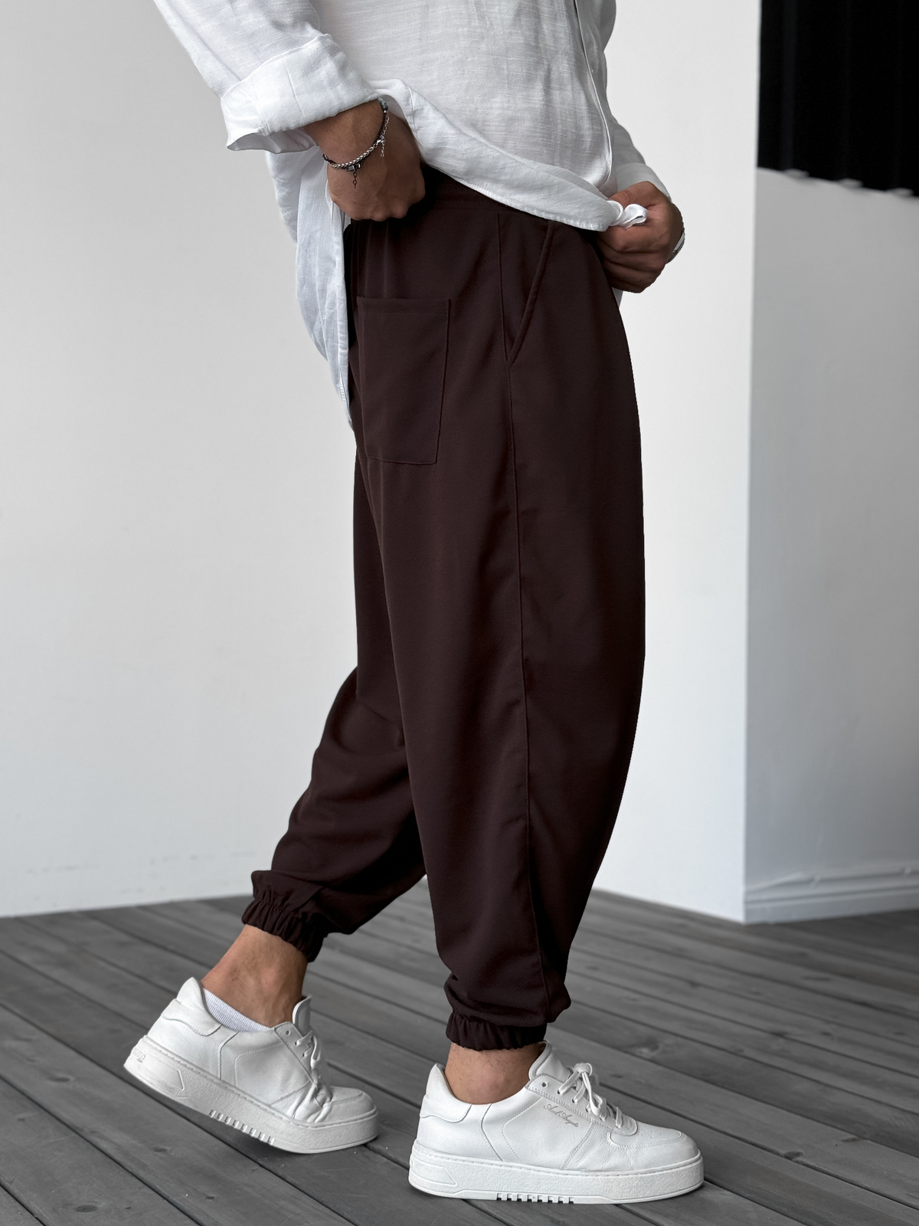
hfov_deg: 30.3
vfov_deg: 39.7
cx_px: 460
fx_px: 1699
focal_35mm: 48
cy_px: 613
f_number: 1.8
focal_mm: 6.76
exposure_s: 1/160
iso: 80
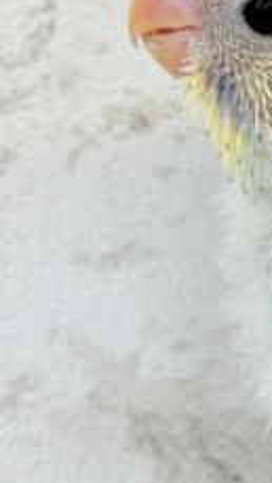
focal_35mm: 158
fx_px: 2024
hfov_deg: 7.6
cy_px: 245
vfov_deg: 13.6
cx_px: 337
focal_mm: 5.96
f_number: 1.6
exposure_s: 1/100
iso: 80
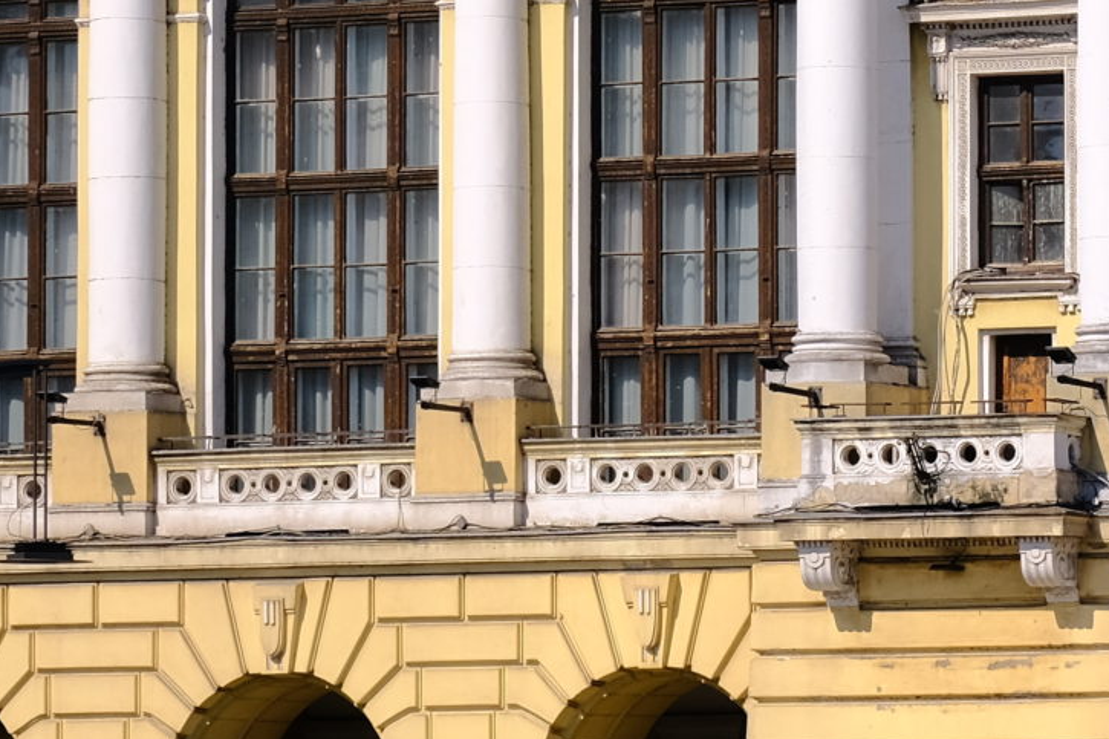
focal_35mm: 265
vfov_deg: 5.2
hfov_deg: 7.7
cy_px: 399
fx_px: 8161
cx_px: 1218
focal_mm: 50
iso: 200
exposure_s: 1/400
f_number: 9
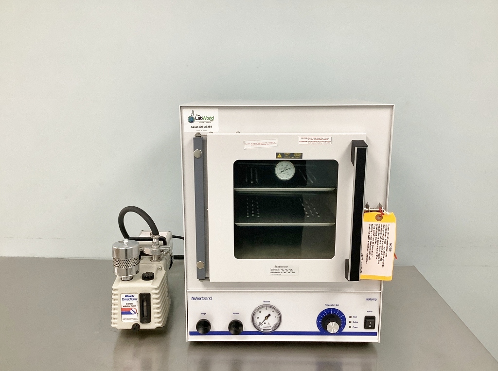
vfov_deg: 45.3
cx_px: 249
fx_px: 445
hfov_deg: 58.5
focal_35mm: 31
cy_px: 186
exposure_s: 1/60
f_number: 2.4
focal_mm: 3.3
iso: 125
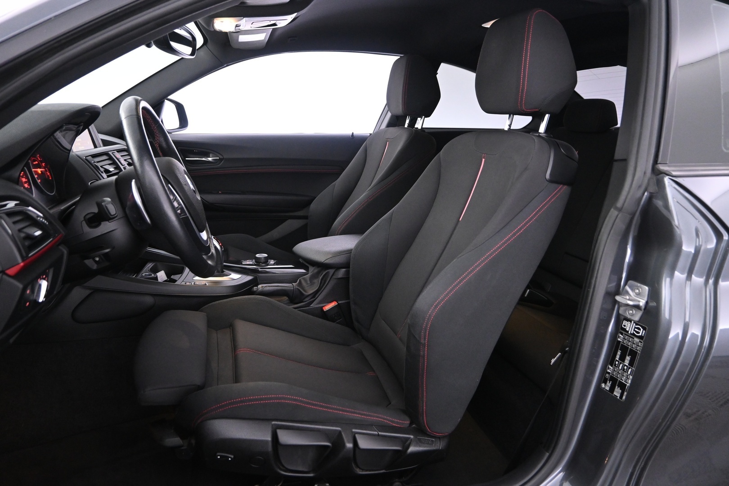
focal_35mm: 24
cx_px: 364
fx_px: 486
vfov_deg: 53.1
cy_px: 243
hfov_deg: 73.7
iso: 2500
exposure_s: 1/30
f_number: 3.5
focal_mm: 16
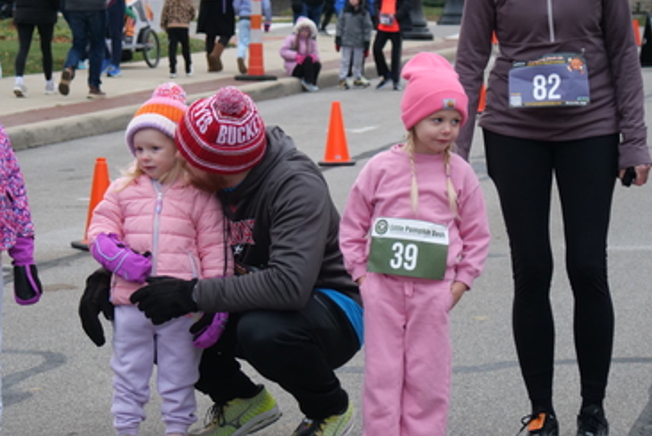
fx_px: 2556
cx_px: 223
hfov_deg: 14.5
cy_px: 205
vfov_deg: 9.7
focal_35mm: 141
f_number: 4
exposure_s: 1/100
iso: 500
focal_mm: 45
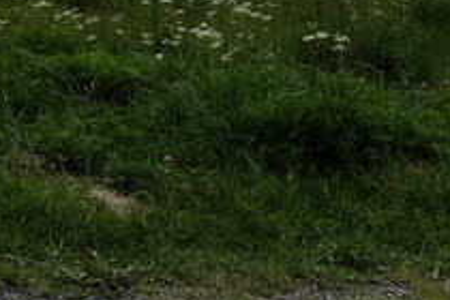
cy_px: -344
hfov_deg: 14.6
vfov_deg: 9.9
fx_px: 1587
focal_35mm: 127
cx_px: -298
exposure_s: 1/1250
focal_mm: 17
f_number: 6.3
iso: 320
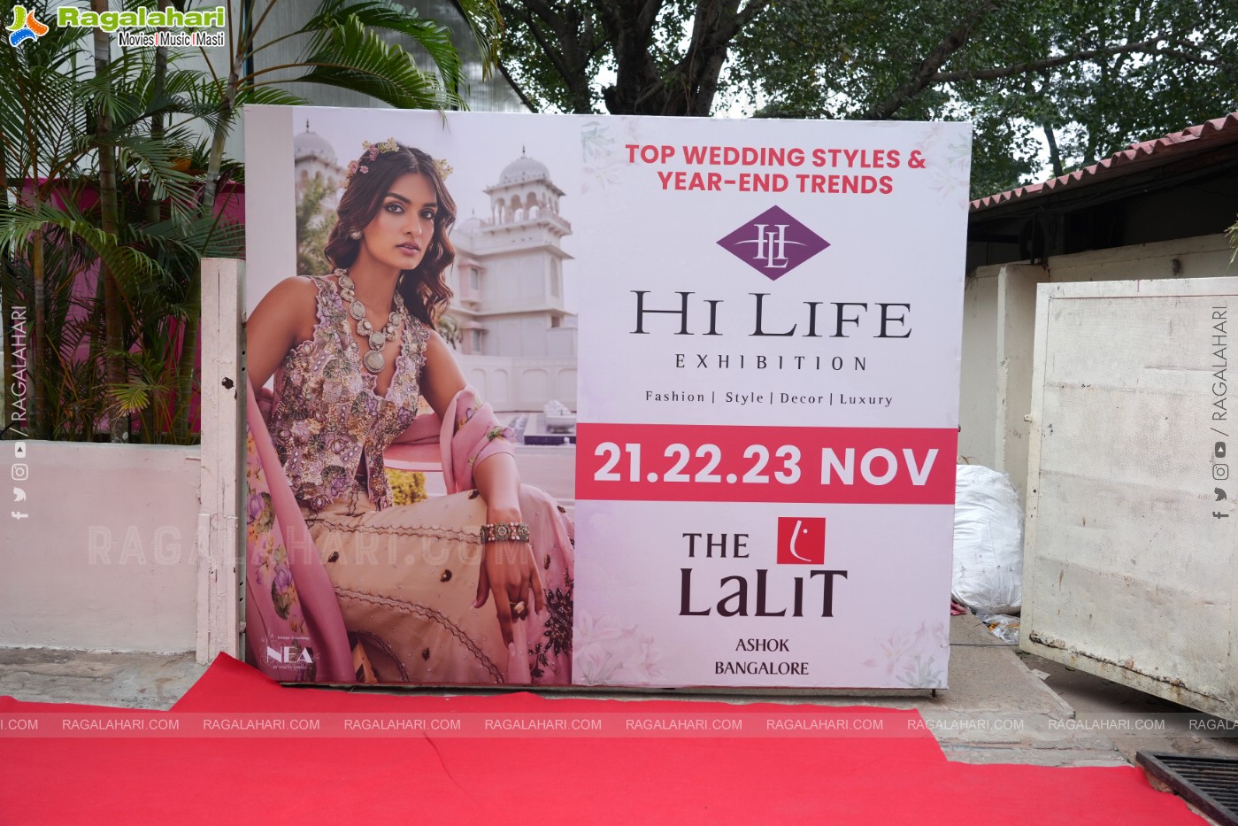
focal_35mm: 30
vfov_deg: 43.6
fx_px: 1032
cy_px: 413
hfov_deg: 61.9
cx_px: 619
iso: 250
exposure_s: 1/160
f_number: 5
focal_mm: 30
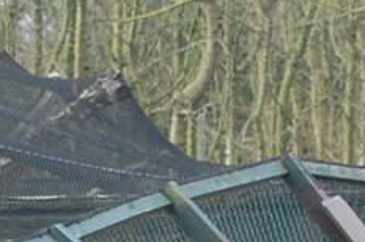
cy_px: 174
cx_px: 499
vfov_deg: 1.6
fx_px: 8894
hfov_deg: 2.3
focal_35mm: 878
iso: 400
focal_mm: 85
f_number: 5.6
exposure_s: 1/500
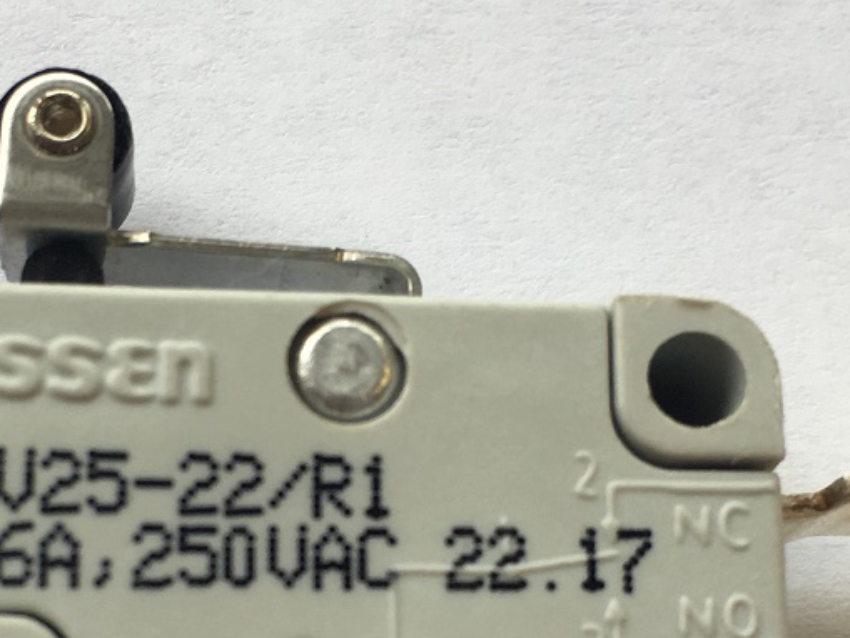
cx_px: 306
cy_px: 539
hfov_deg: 25.6
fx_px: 1867
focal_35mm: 76
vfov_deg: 19.1
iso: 32
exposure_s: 1/100
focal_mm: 4.15
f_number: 2.2
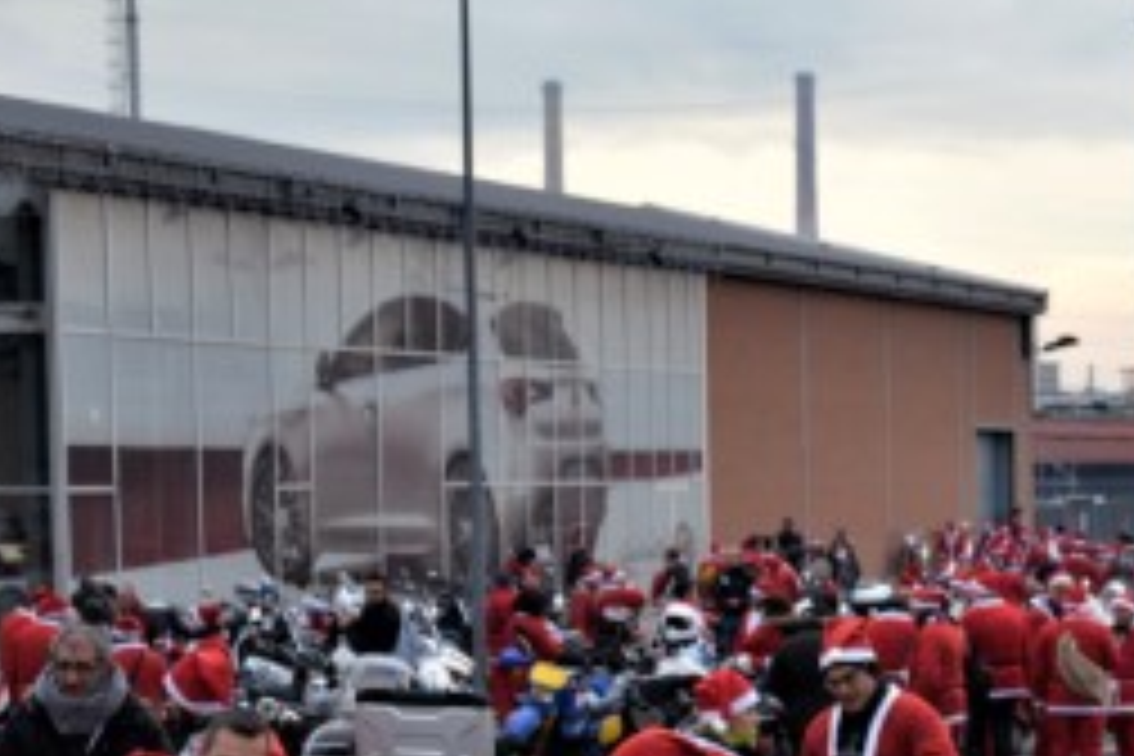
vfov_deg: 13.1
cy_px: 770
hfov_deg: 18.9
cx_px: 1300
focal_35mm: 103
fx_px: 3244
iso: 100
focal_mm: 24
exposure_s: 1/160
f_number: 4
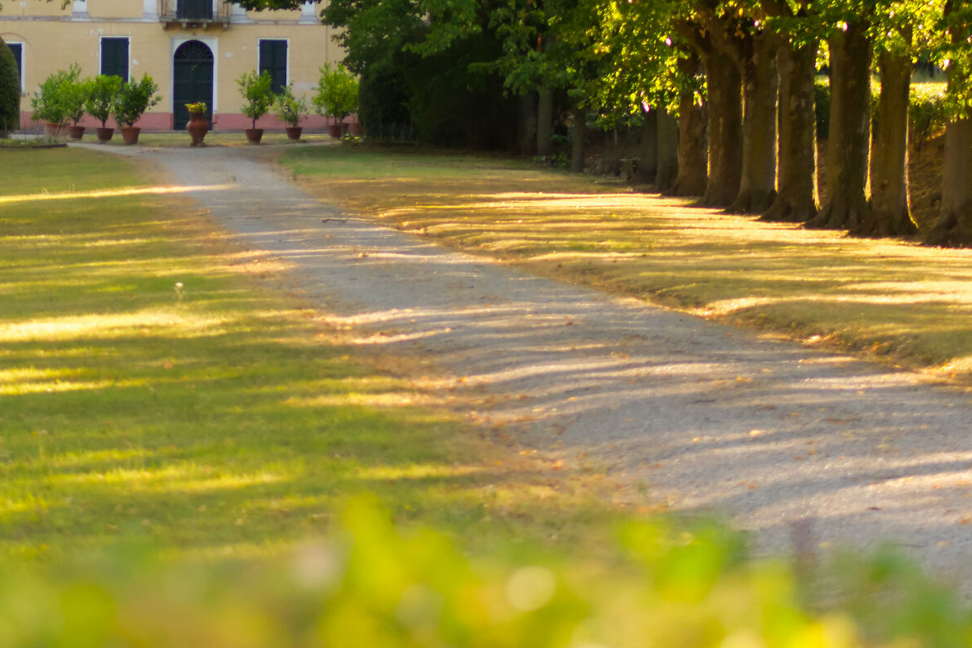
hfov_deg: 9.9
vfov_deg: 6.6
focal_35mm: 207
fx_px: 5589
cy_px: 70
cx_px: 175
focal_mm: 68
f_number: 2.8
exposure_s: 1/2500
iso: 1600
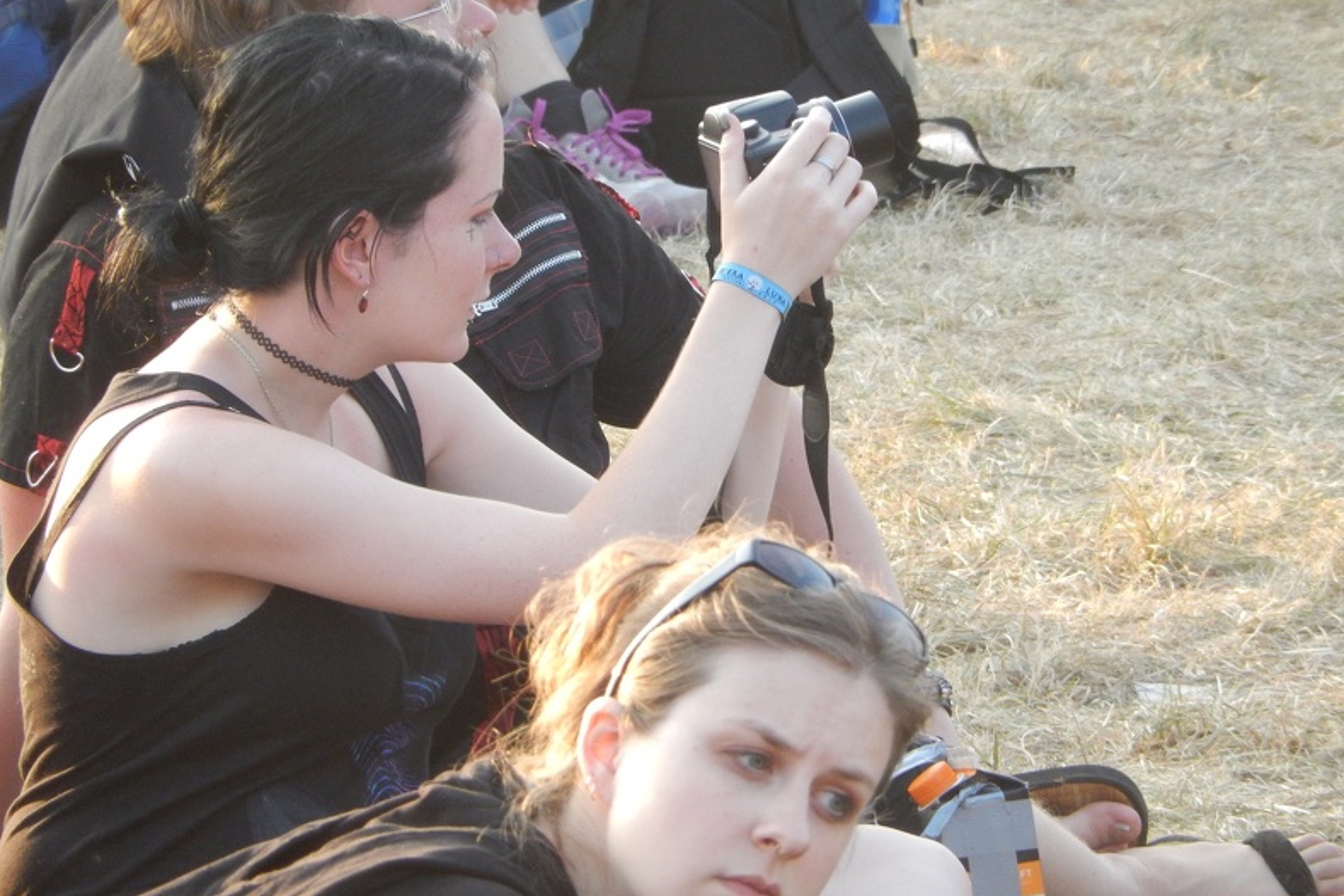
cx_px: 673
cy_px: 400
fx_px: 17545
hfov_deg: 4.4
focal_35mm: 470
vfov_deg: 2.9
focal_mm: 81
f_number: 6.3
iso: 400
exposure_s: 1/80
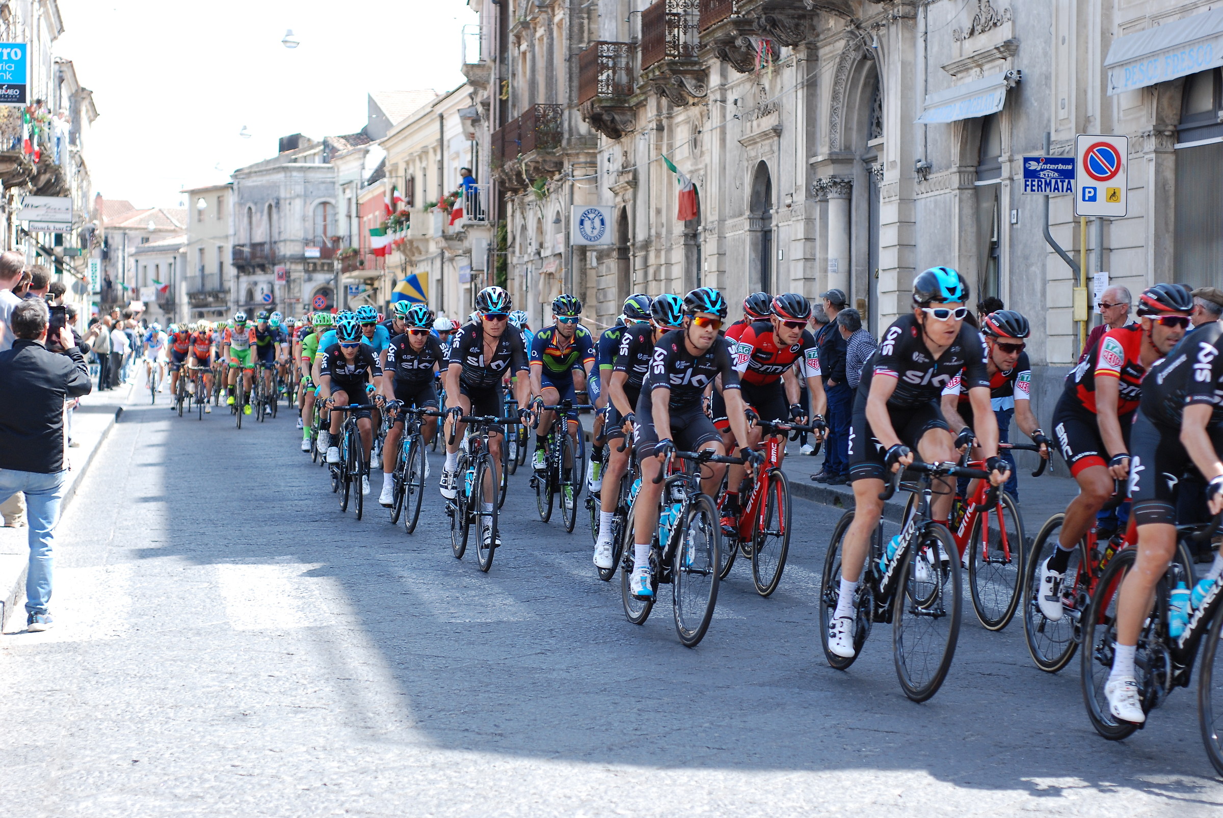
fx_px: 2551
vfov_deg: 18.2
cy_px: 409
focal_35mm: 75
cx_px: 612
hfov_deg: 27.0
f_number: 3.2
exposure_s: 1/800
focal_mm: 50
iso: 250
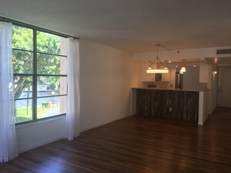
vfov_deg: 48.2
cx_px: 116
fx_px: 194
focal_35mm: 29
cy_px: 86
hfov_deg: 61.7
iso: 25
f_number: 2.2
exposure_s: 1/60
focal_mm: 4.15
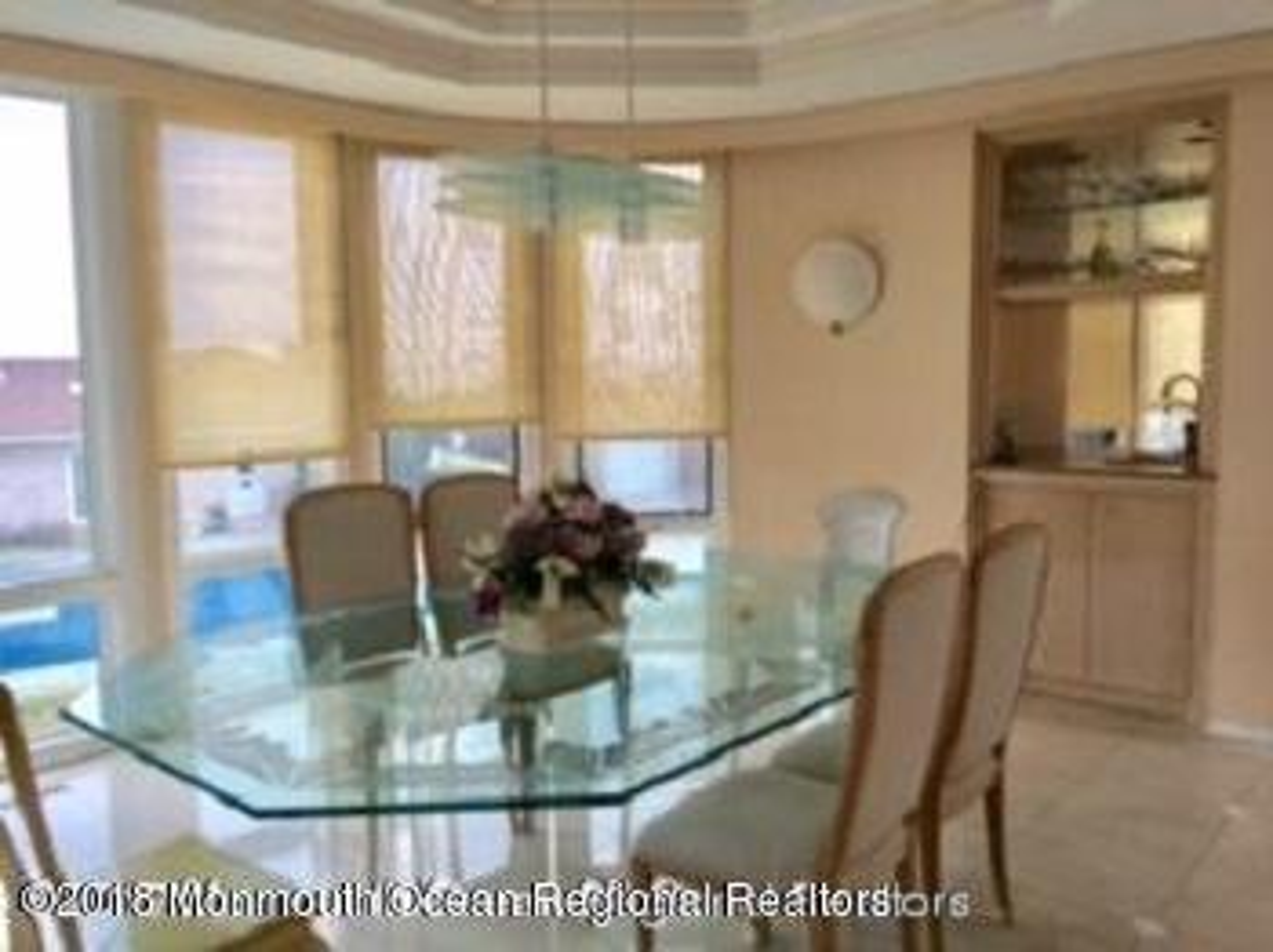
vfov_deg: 48.2
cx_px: 636
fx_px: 1066
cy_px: 476
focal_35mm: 29
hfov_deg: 61.7
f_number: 2.2
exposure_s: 1/120
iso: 25
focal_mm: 4.15
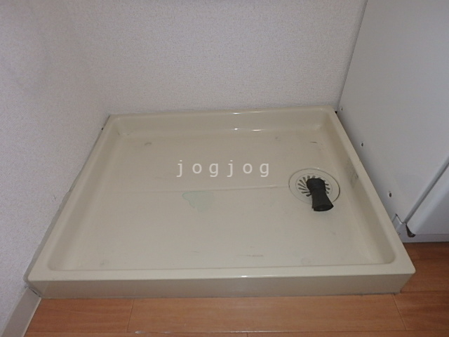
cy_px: 168
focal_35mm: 21
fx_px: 272
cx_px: 224
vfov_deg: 63.4
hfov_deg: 79.0
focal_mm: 3.7
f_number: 3.5
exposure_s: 1/30
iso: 400
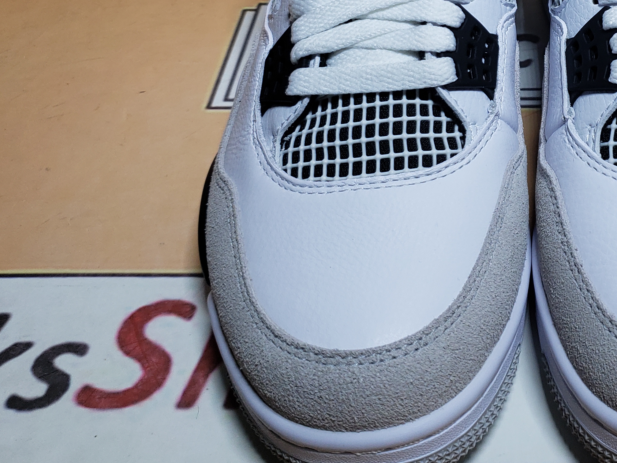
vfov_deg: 27.2
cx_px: 539
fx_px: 927
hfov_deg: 35.0
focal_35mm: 52
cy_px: 61
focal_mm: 4.3
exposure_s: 1/794
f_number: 1.5
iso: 50
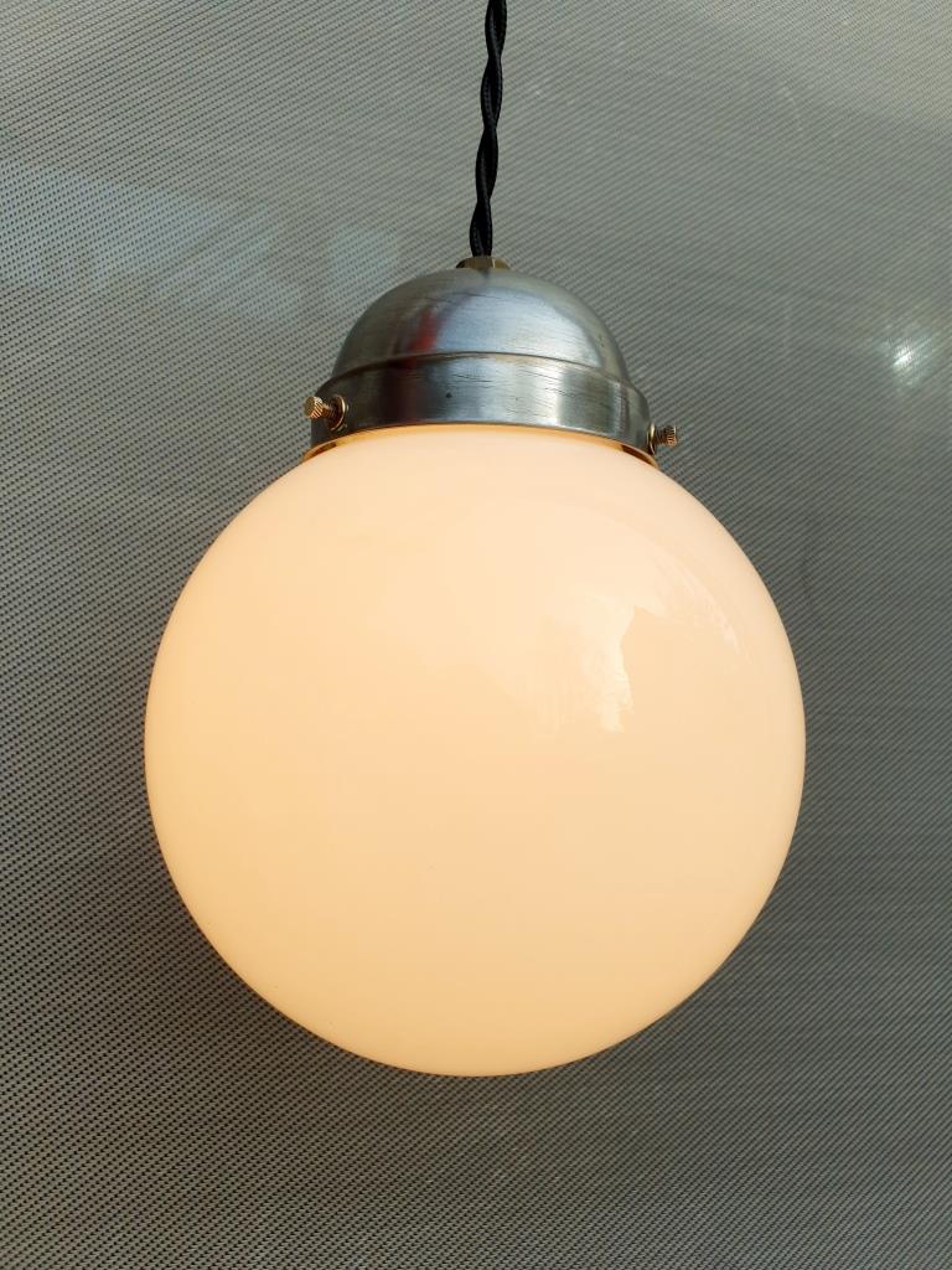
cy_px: 635
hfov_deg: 53.1
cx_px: 476
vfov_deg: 67.3
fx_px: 953
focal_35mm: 26
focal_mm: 4.3
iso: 50
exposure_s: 1/1030
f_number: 2.4
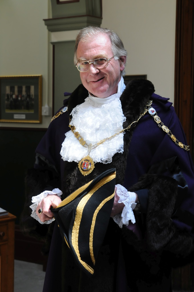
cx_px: 97
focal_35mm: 78
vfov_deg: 26.0
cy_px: 146
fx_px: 632
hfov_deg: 17.4
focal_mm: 52
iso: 800
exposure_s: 1/80
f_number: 7.1
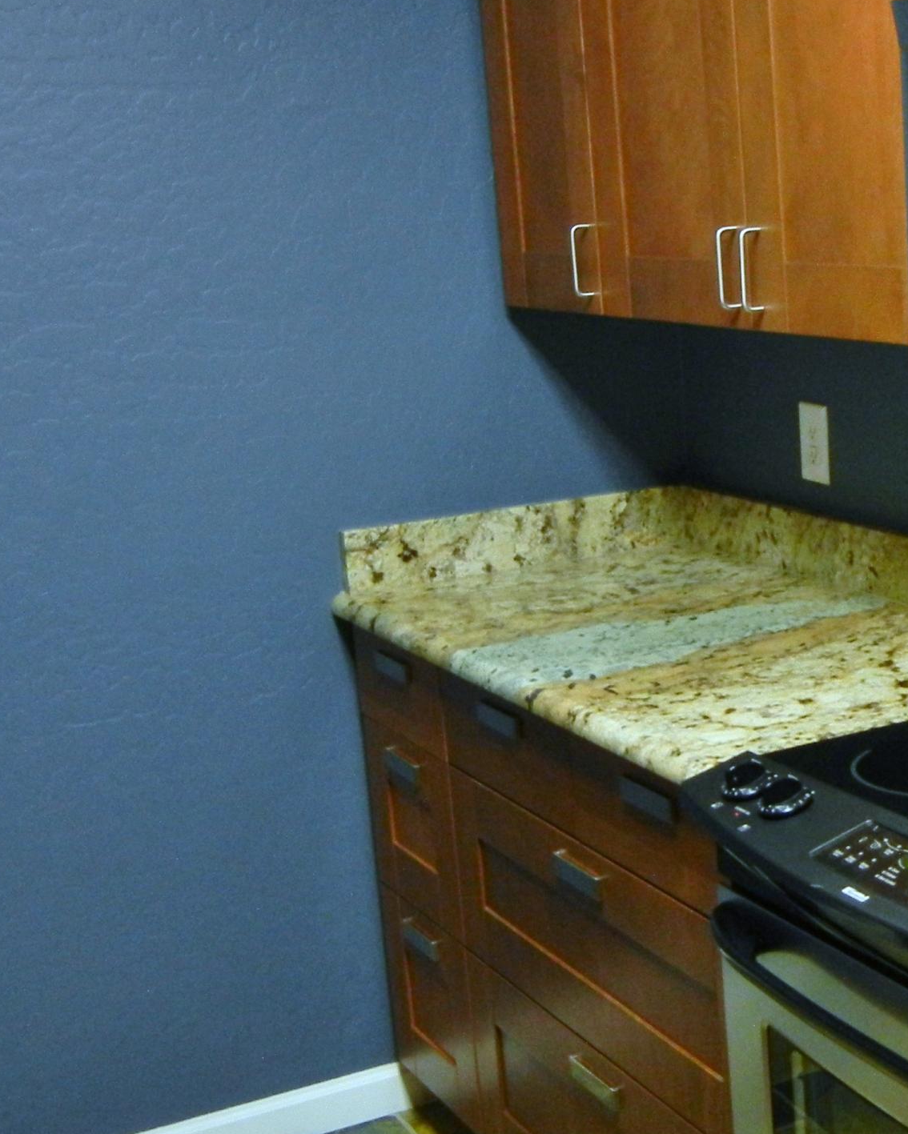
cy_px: 594
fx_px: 2082
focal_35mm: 62
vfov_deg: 30.5
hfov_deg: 23.5
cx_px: 912
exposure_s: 1/14.4
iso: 400
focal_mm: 5.4
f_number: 3.5
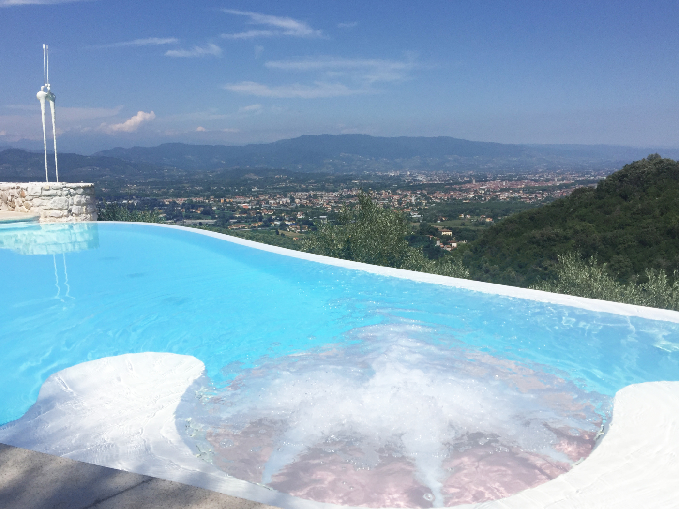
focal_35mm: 31
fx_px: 608
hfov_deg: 58.4
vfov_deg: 45.4
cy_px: 262
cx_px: 339
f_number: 2.2
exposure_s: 1/5650
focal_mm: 4.15
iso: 32
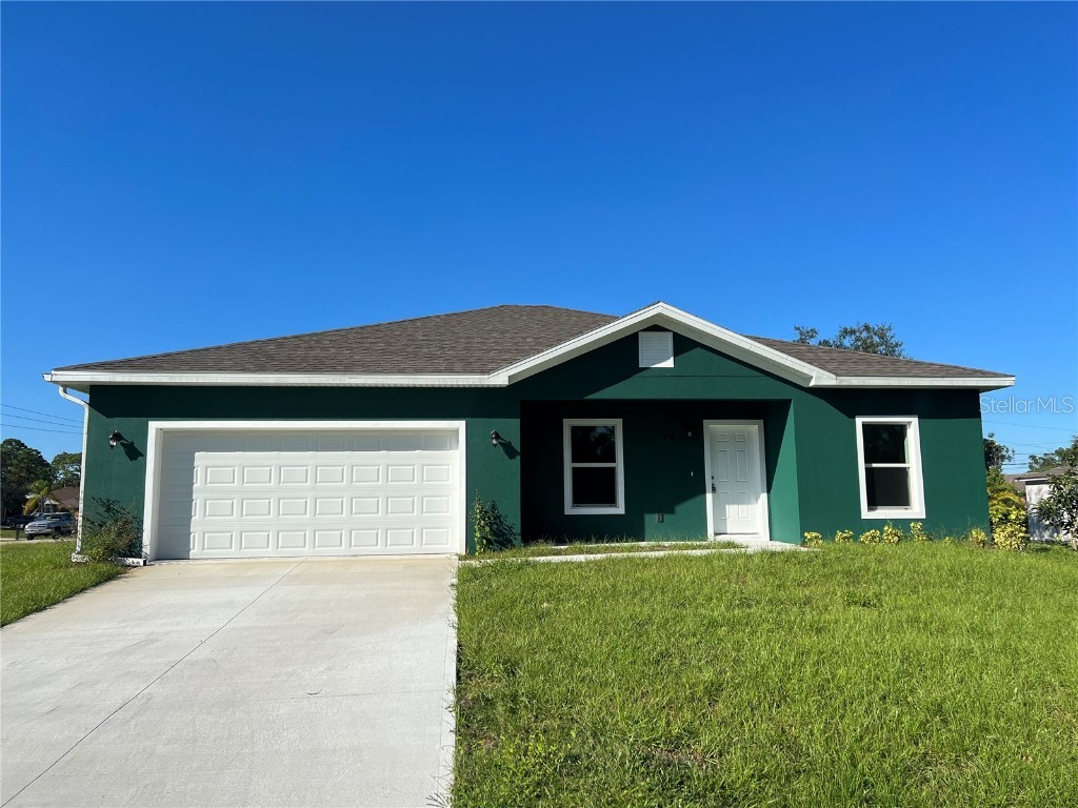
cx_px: 539
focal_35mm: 26
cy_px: 404
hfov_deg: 67.3
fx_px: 810
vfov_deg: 53.1
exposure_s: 1/5319
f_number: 1.5
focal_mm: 5.7
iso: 50
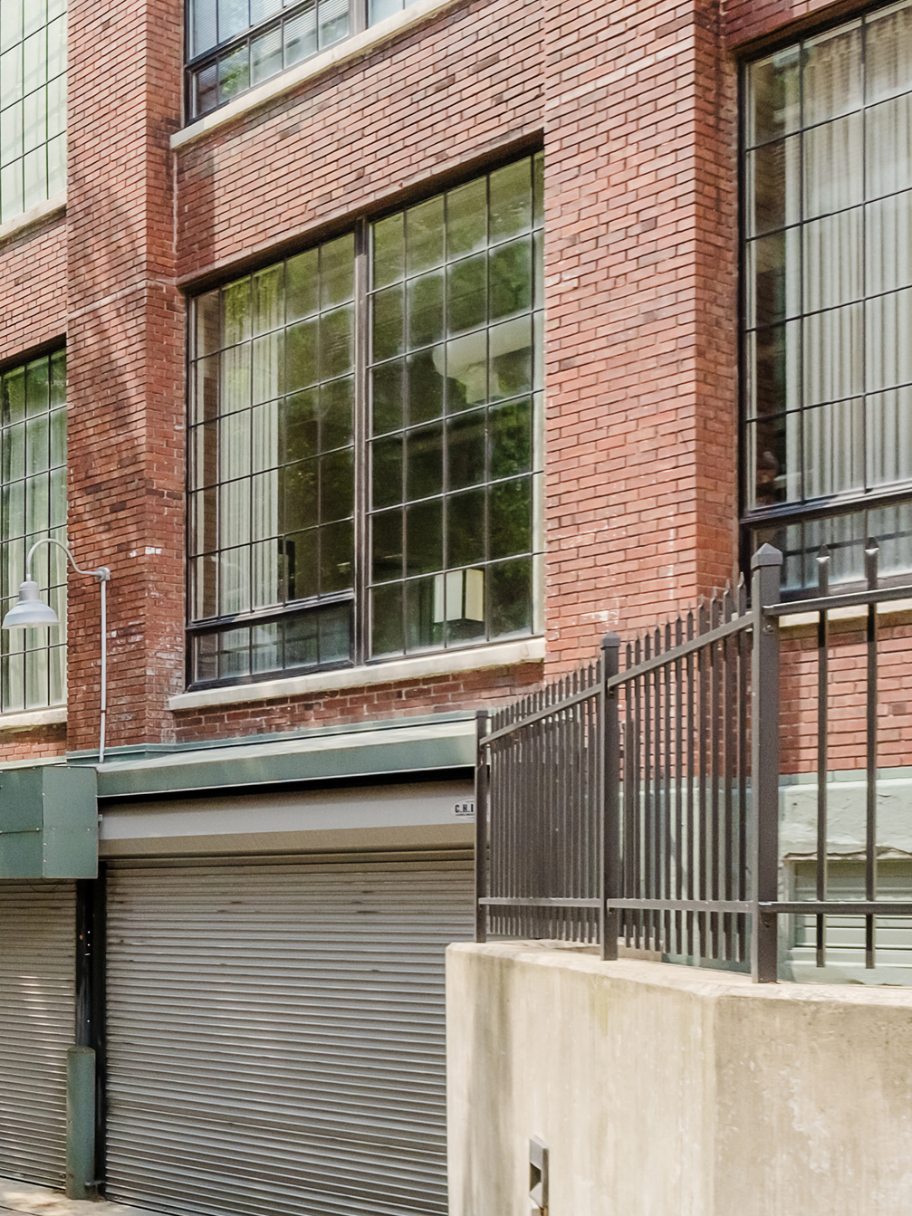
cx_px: -296
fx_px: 1546
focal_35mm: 44
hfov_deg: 27.2
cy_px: 851
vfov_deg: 42.1
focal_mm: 13.5
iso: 500
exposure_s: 1/320
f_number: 3.2
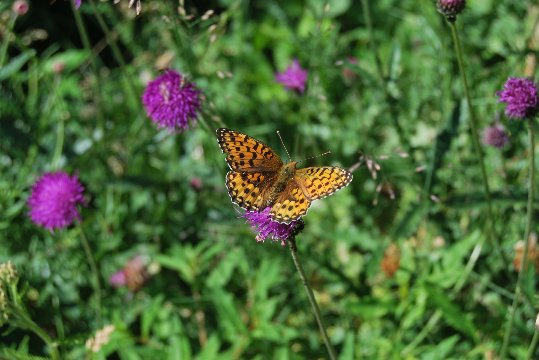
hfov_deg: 24.6
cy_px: 180
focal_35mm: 82
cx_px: 270
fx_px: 1237
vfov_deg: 16.6
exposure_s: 1/160
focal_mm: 55
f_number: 8
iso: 100
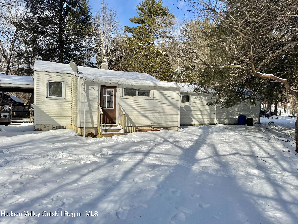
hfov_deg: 71.6
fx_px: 207
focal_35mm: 24
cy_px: 112
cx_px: 149
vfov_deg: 56.8
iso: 80
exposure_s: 1/5814
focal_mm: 6.76
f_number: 1.78
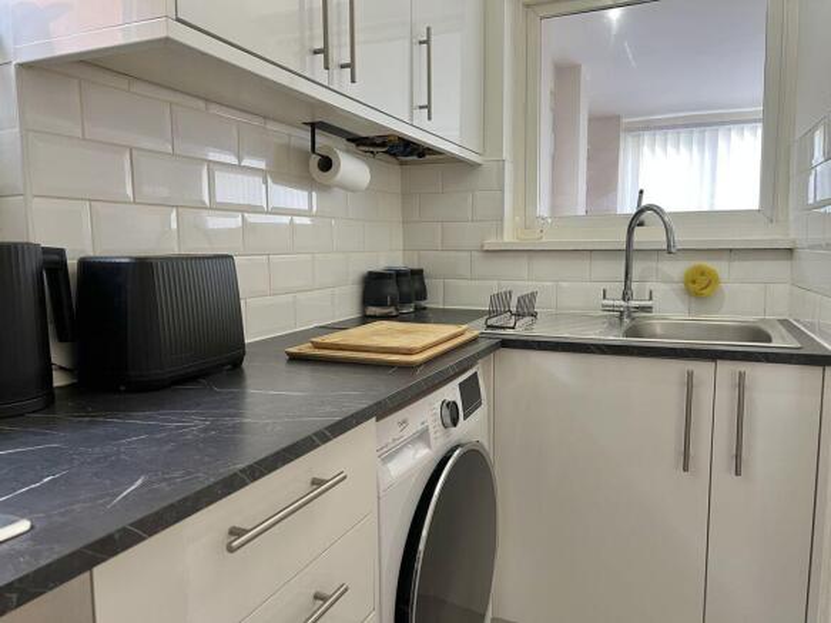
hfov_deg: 67.3
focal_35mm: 26
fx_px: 624
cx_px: 416
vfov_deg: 53.0
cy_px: 312
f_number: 1.5
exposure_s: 1/50
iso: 64
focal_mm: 5.7
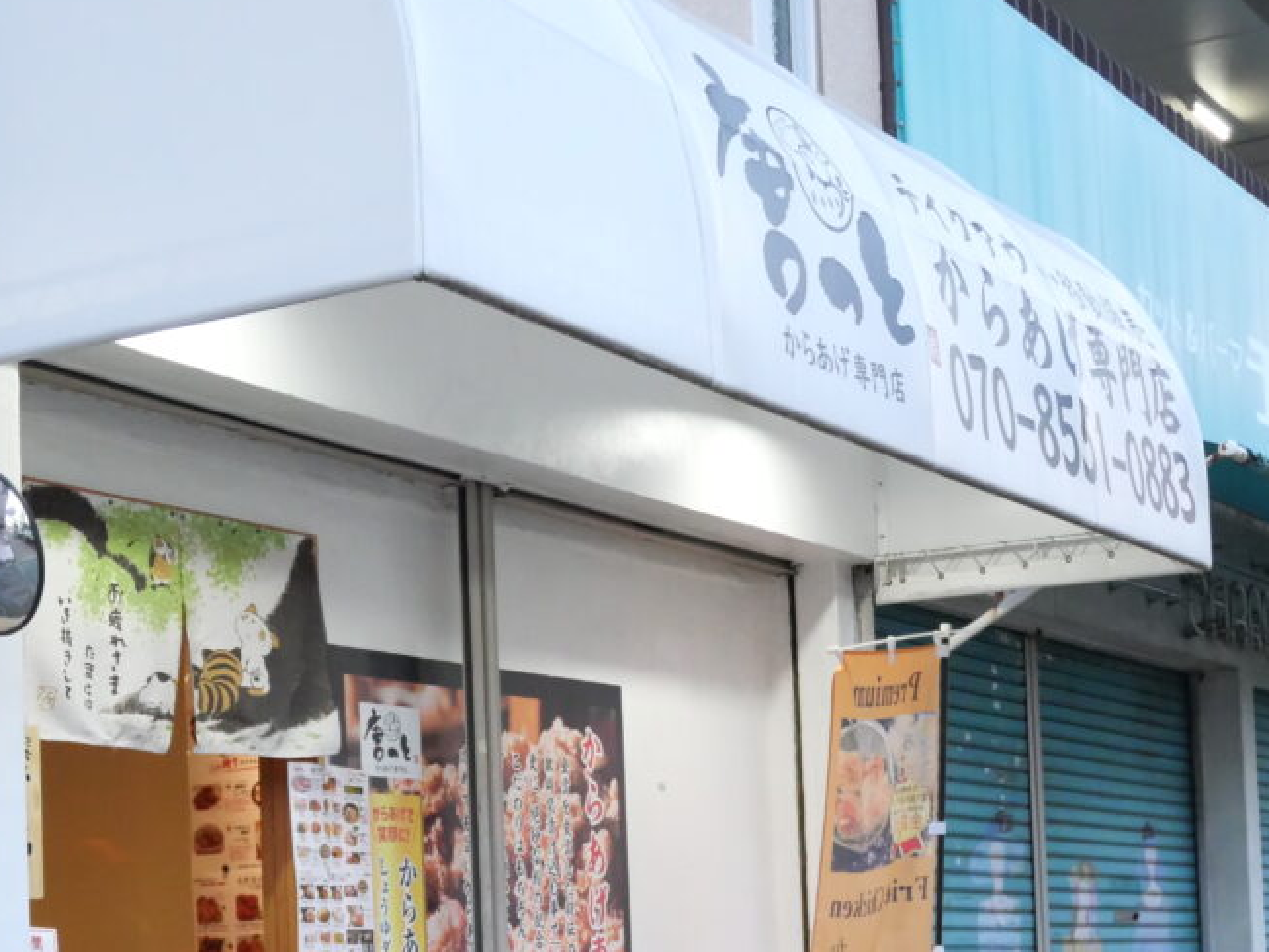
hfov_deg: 27.3
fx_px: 2603
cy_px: 815
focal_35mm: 71
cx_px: 444
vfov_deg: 20.4
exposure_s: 1/250
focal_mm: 18
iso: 3200
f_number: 4.2
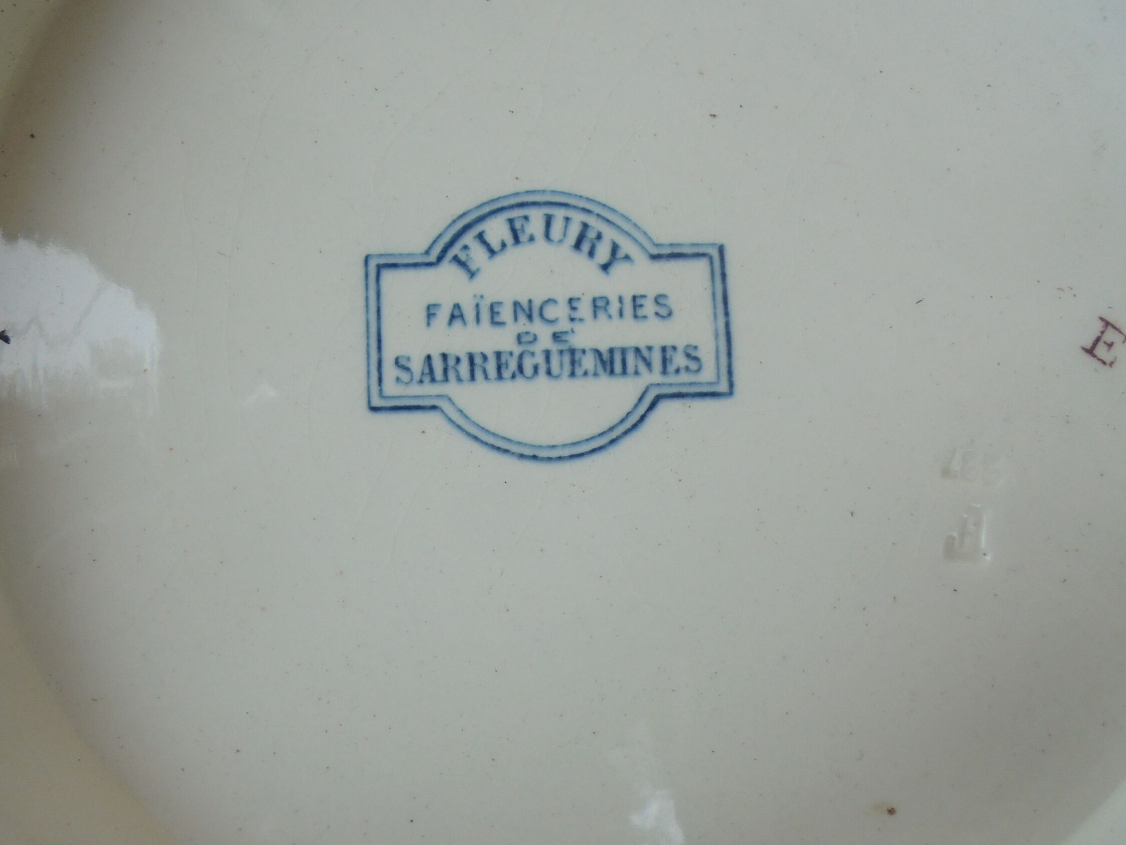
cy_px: 447
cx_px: 493
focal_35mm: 30
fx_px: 976
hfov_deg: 59.8
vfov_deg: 46.8
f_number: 3.5
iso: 100
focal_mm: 4.6
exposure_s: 1/160
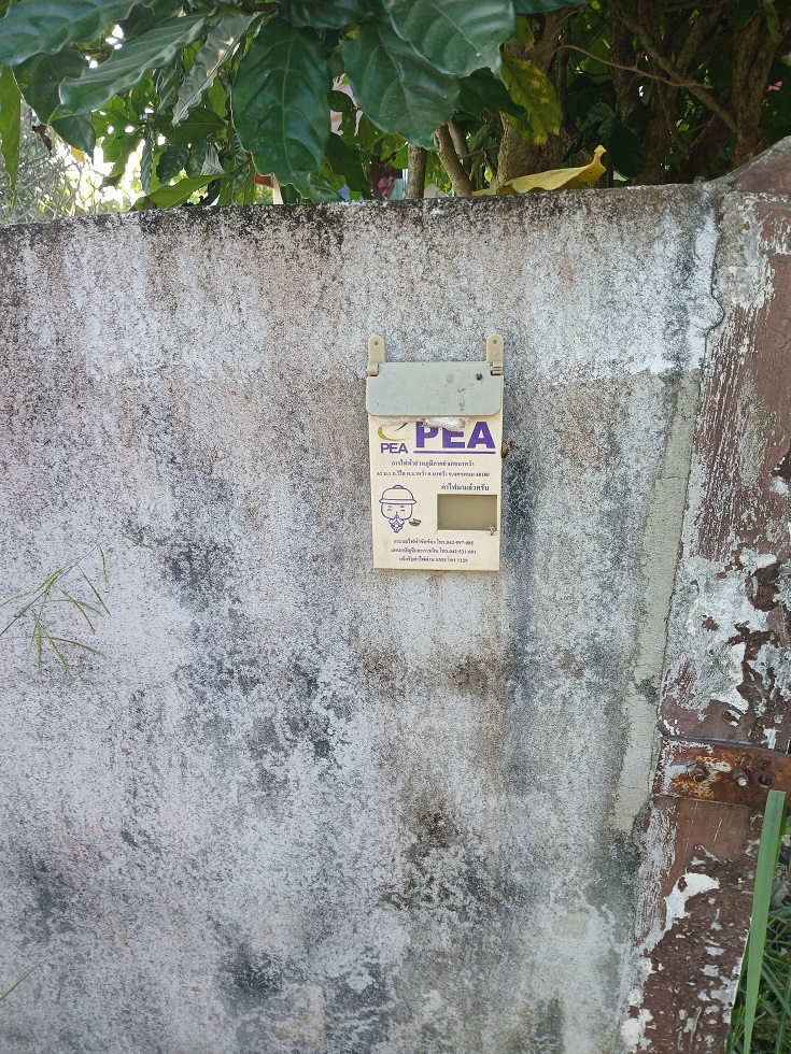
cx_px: 396
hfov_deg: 53.1
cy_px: 527
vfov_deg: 67.3
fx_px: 792
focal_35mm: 26
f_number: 1.8
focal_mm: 3.98
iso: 25
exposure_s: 1/50
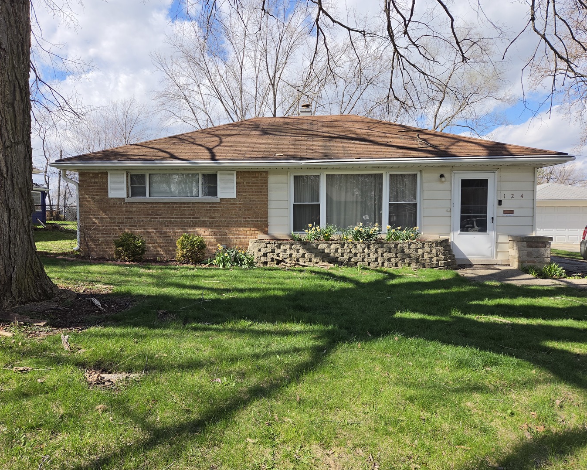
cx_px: 277
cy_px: 235
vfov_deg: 58.8
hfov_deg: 70.2
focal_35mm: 24
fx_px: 417
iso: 80
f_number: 1.8
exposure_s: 1/4302
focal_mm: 5.4
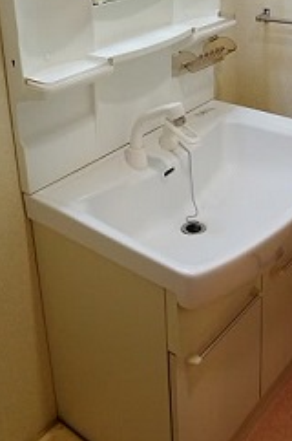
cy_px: 82
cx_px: 133
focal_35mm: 47
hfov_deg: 28.6
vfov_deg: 40.1
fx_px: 573
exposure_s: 1/160
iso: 1250
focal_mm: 16
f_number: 4
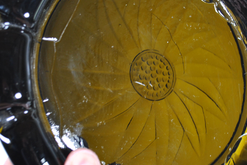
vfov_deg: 17.5
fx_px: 536
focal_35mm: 78
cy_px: 91
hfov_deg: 26.0
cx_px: 128
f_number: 4.5
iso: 200
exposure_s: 1/20
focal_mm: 30
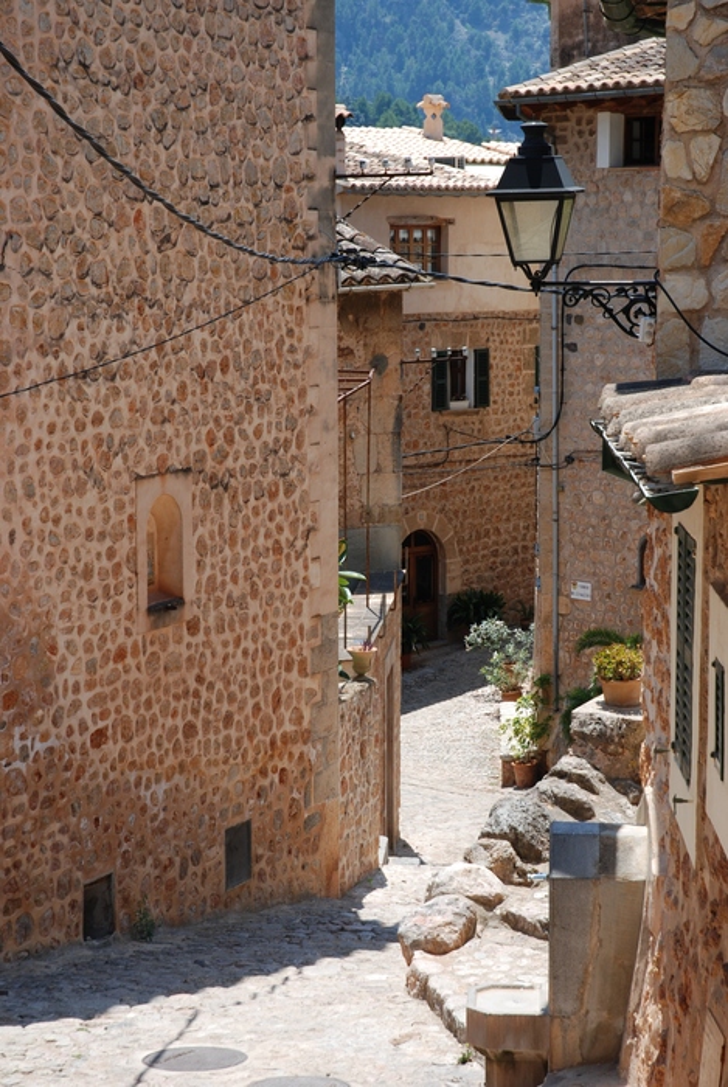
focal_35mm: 78
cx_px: 364
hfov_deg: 17.6
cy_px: 544
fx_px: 2358
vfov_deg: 26.0
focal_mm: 52
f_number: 7.1
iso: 100
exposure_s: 1/200
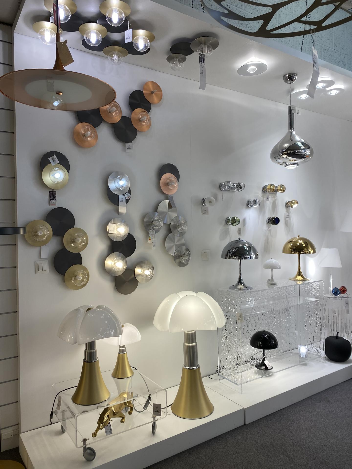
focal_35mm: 26
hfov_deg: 53.1
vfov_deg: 67.3
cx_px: 176
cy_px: 234
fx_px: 353
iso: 32
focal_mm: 4.25
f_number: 1.8
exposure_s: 1/114
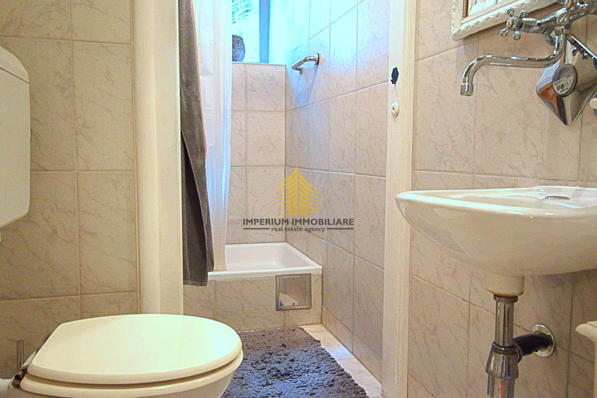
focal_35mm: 30
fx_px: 497
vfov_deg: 43.6
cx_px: 298
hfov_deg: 61.9
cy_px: 199
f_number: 5.6
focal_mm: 20
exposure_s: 1/60
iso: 2800
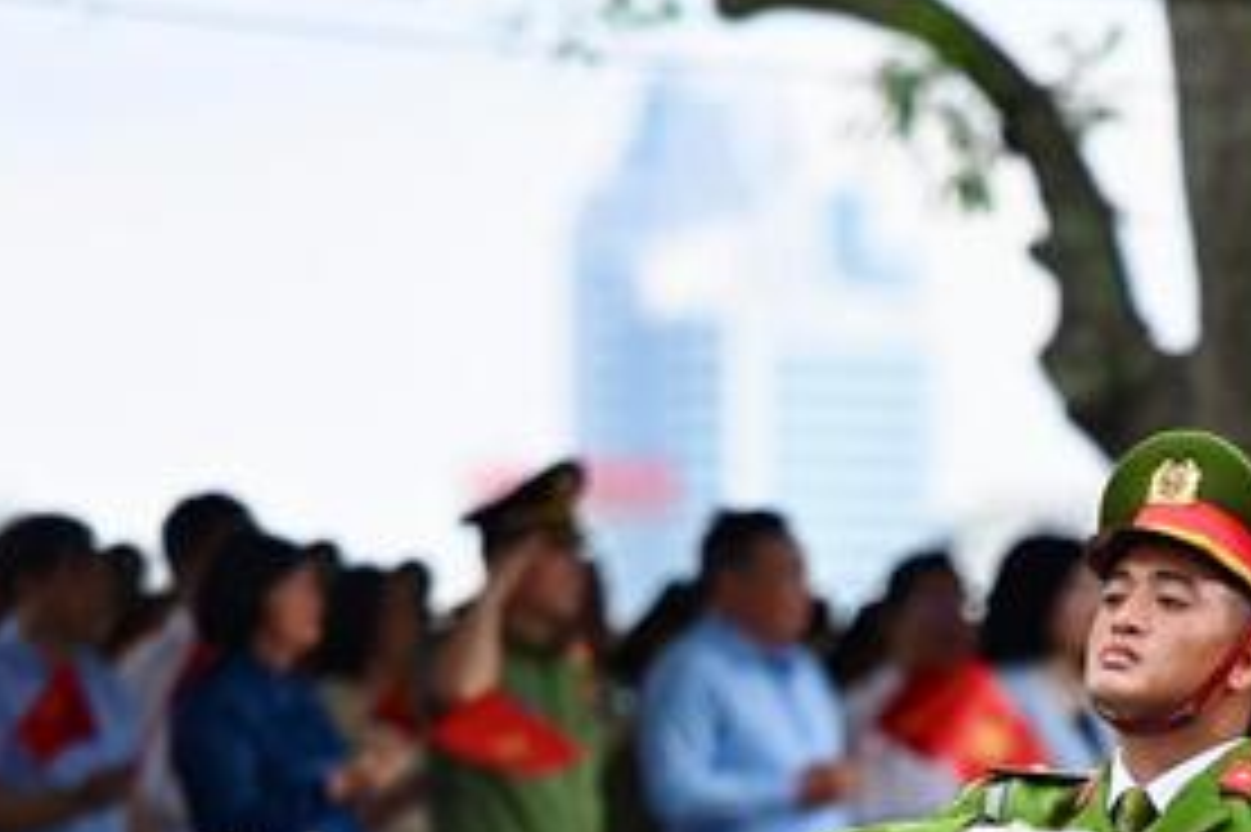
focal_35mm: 472
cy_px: 1079
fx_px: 16392
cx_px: 1143
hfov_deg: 4.4
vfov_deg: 2.9
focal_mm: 160
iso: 500
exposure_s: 1/2500
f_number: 2.8
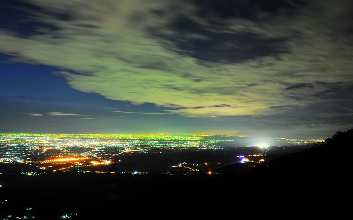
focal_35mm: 28
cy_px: 104
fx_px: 269
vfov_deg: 44.5
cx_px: 178
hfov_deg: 66.5
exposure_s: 99.6
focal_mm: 18
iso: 200
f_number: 11
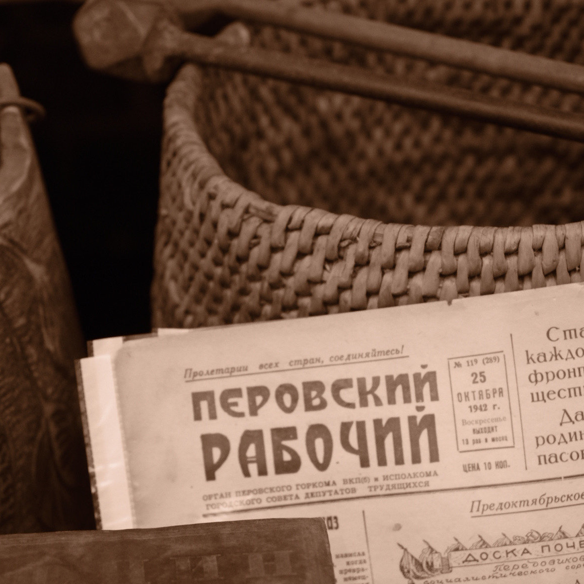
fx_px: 2939
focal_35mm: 154
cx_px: 292
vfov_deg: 11.3
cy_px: 306
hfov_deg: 11.3
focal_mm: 80
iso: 1600
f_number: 4
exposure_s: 1/30
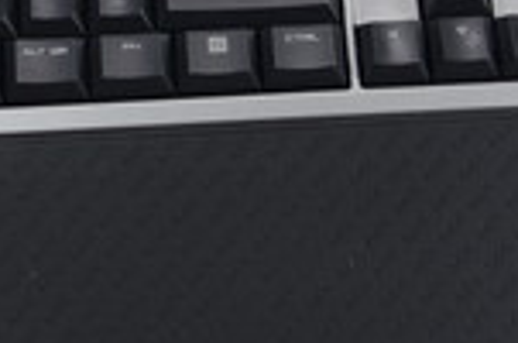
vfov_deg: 8.3
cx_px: 110
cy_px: -12
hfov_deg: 12.5
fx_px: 2355
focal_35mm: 164
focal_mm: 30
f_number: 4.5
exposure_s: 1/30
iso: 200
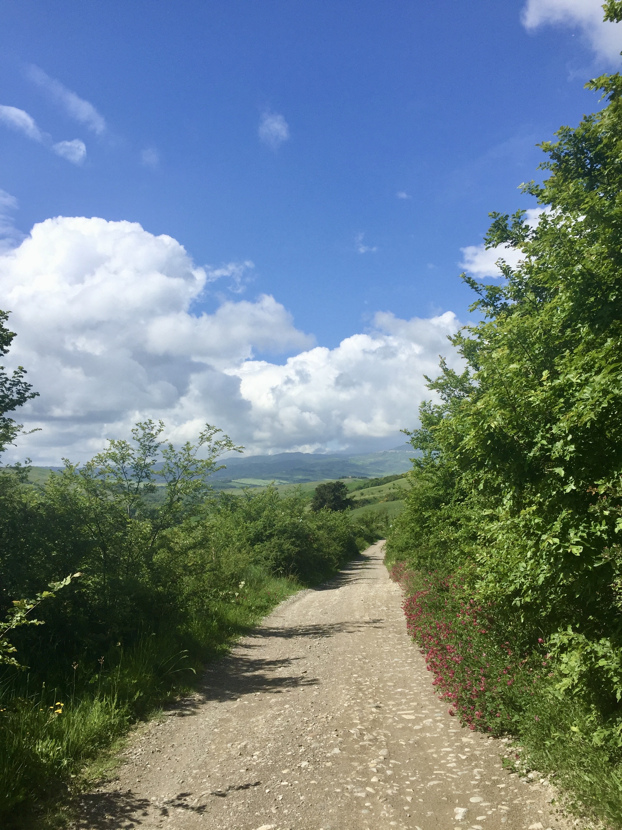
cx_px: 311
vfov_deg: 61.7
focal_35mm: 29
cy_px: 415
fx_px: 695
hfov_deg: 48.2
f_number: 2.2
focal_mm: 4.15
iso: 32
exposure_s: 1/3049
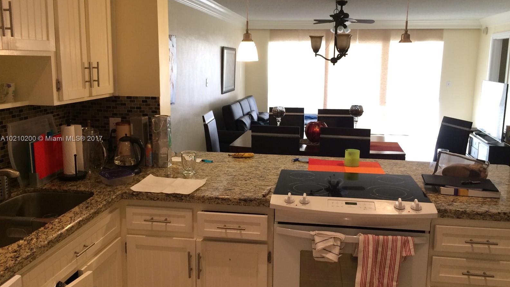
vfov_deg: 36.7
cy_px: 139
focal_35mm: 32
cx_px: 258
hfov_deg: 61.0
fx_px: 433
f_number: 2.2
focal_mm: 4.15
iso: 100
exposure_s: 1/30
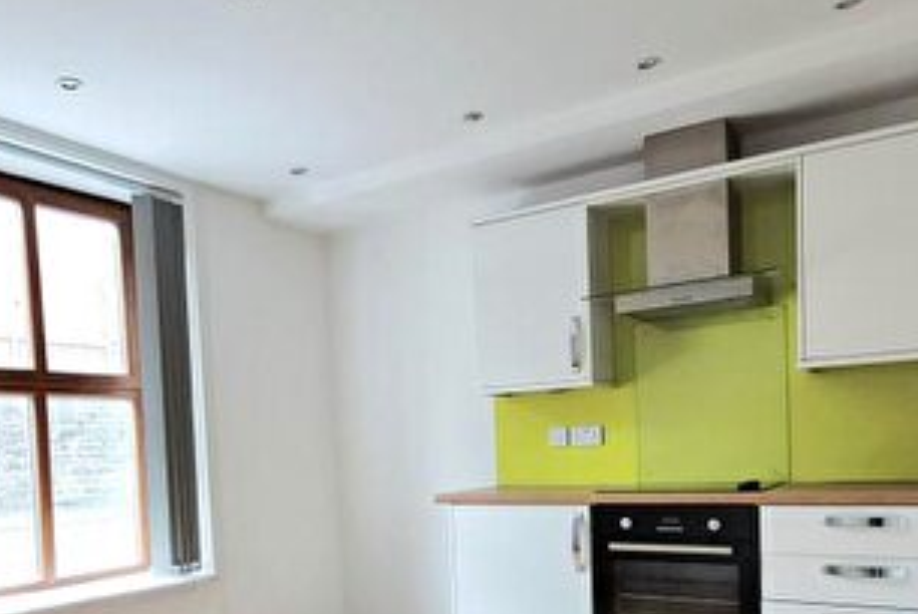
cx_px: 385
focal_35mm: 31
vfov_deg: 40.7
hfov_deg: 59.9
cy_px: 489
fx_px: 791
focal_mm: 1.74
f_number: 2.2
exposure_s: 1/50
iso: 100
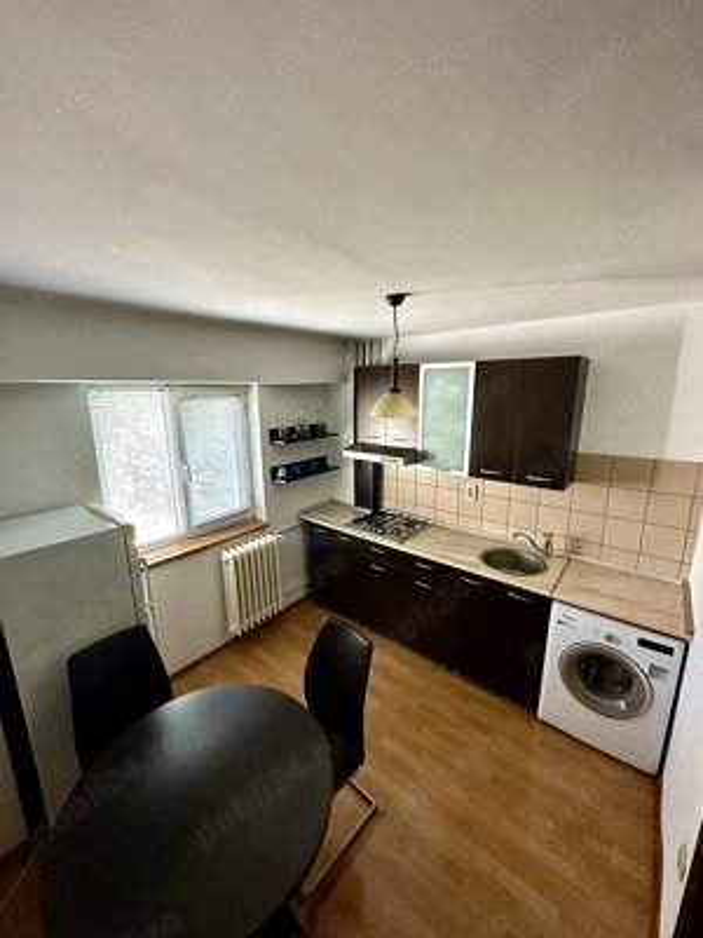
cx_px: 352
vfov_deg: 102.1
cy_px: 469
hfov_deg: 85.7
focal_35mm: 14
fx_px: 379
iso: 320
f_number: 2.2
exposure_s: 1/88
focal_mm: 2.22
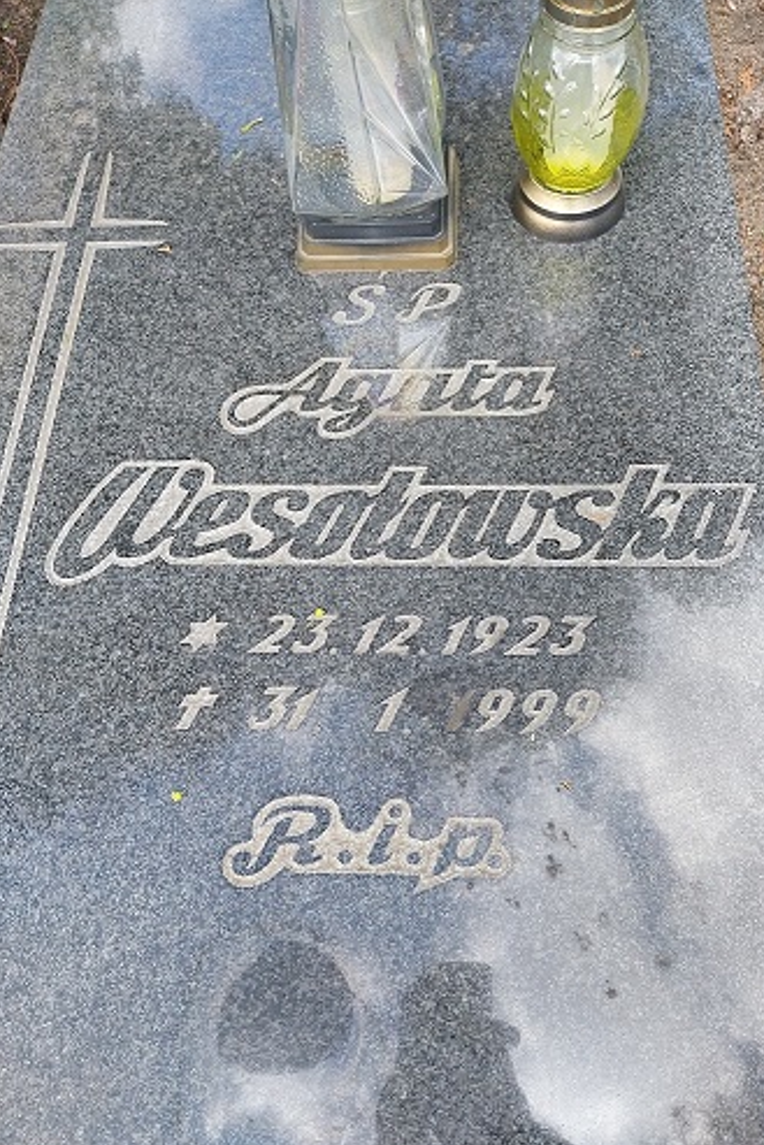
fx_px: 891
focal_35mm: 28
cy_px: 578
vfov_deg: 65.5
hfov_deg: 46.3
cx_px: 431
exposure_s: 1/136
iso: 25
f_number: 1.8
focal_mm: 4
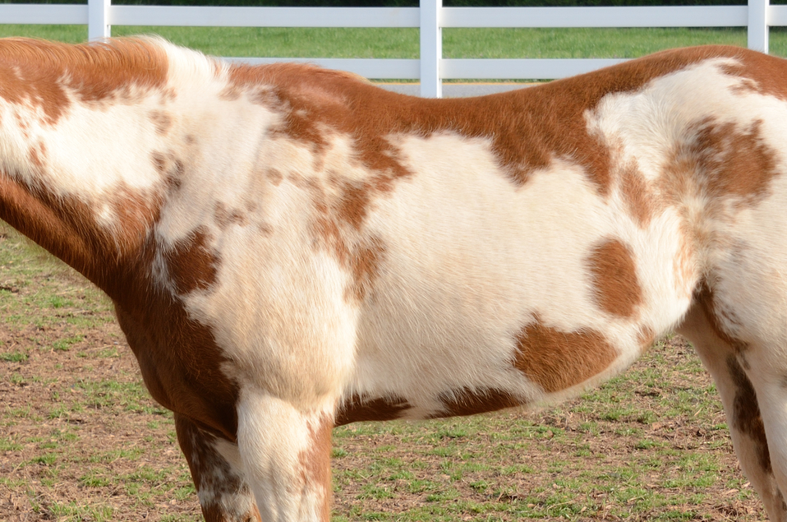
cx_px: 342
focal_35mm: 194
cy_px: 331
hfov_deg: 10.6
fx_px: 4233
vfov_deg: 7.0
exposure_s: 1/160
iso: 200
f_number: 8
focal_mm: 62
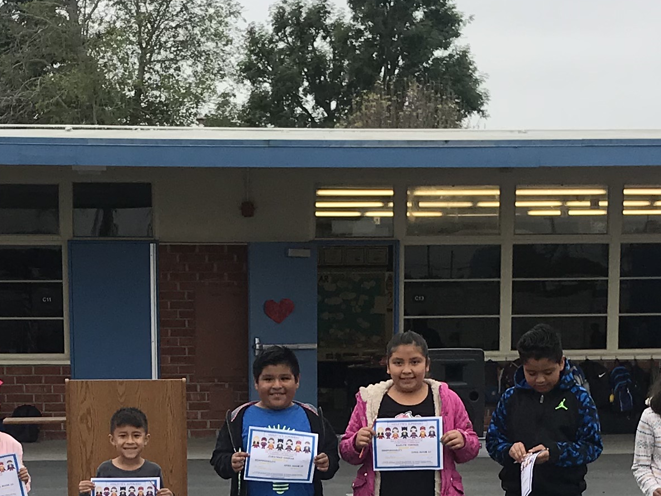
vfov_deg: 15.1
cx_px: 277
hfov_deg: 20.6
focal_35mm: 95
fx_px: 1814
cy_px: 576
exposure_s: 1/563
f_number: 1.8
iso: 20
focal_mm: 3.99
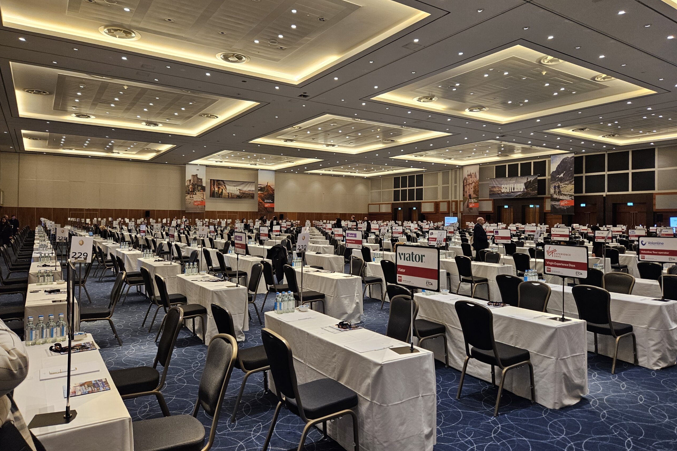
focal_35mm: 24
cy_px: 208
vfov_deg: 53.1
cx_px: 338
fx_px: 451
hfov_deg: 73.7
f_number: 1.8
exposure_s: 1/120
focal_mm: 5.4
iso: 250
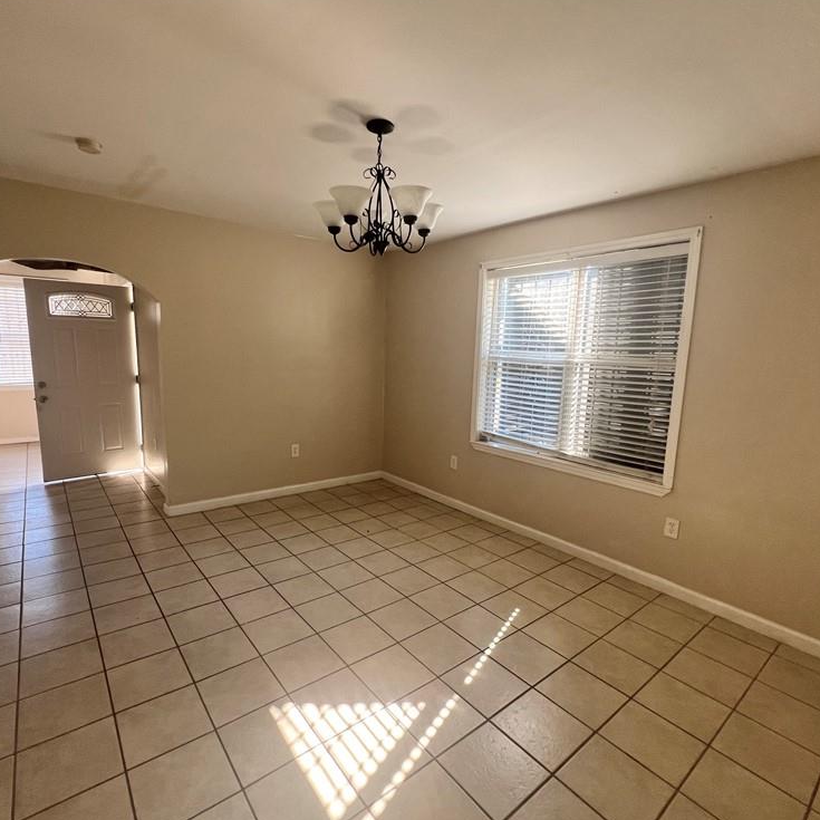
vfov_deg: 87.4
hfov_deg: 87.4
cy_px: 414
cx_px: 402
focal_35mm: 16
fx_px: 429
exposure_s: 1/99
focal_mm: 1.57
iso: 160
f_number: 1.8
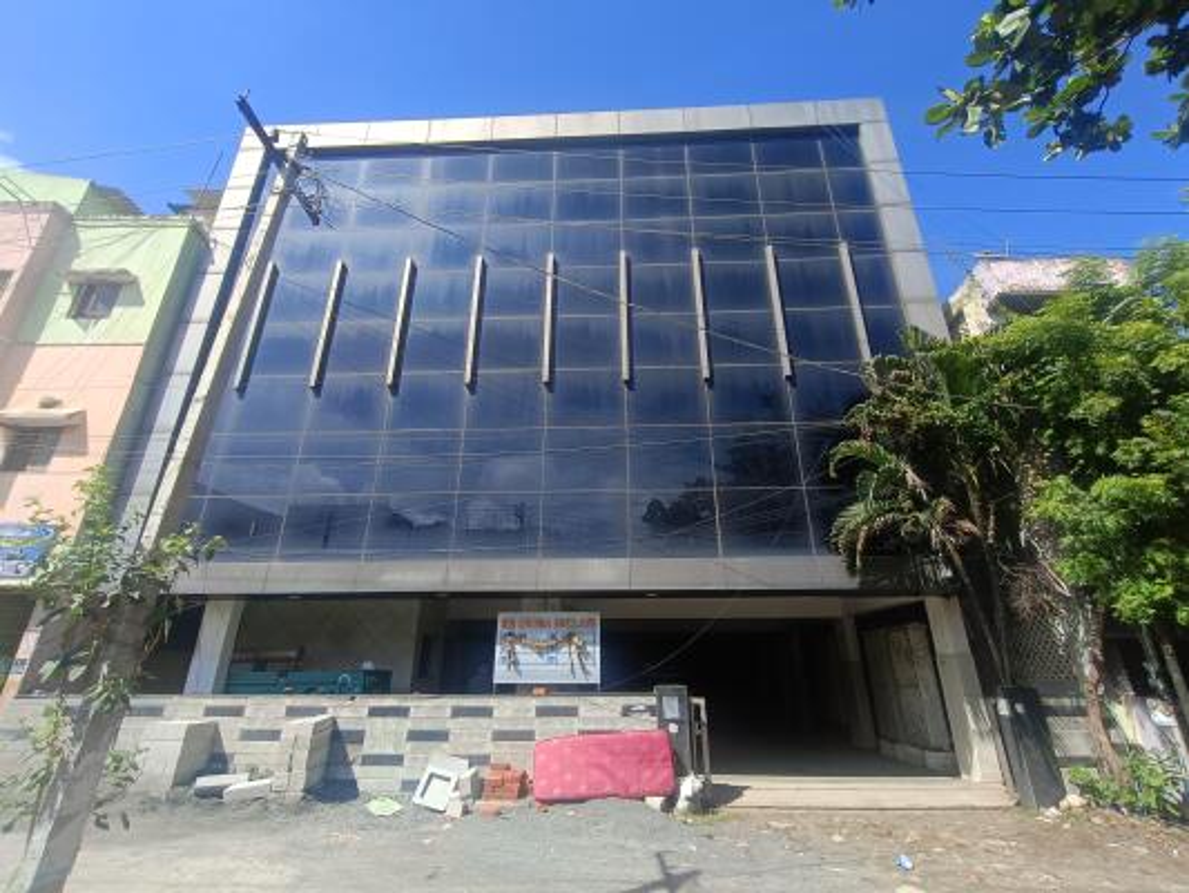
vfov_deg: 78.1
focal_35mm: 16
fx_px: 550
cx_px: 594
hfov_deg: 94.5
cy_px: 446
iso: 64
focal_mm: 2.78
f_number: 2.2
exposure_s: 1/842
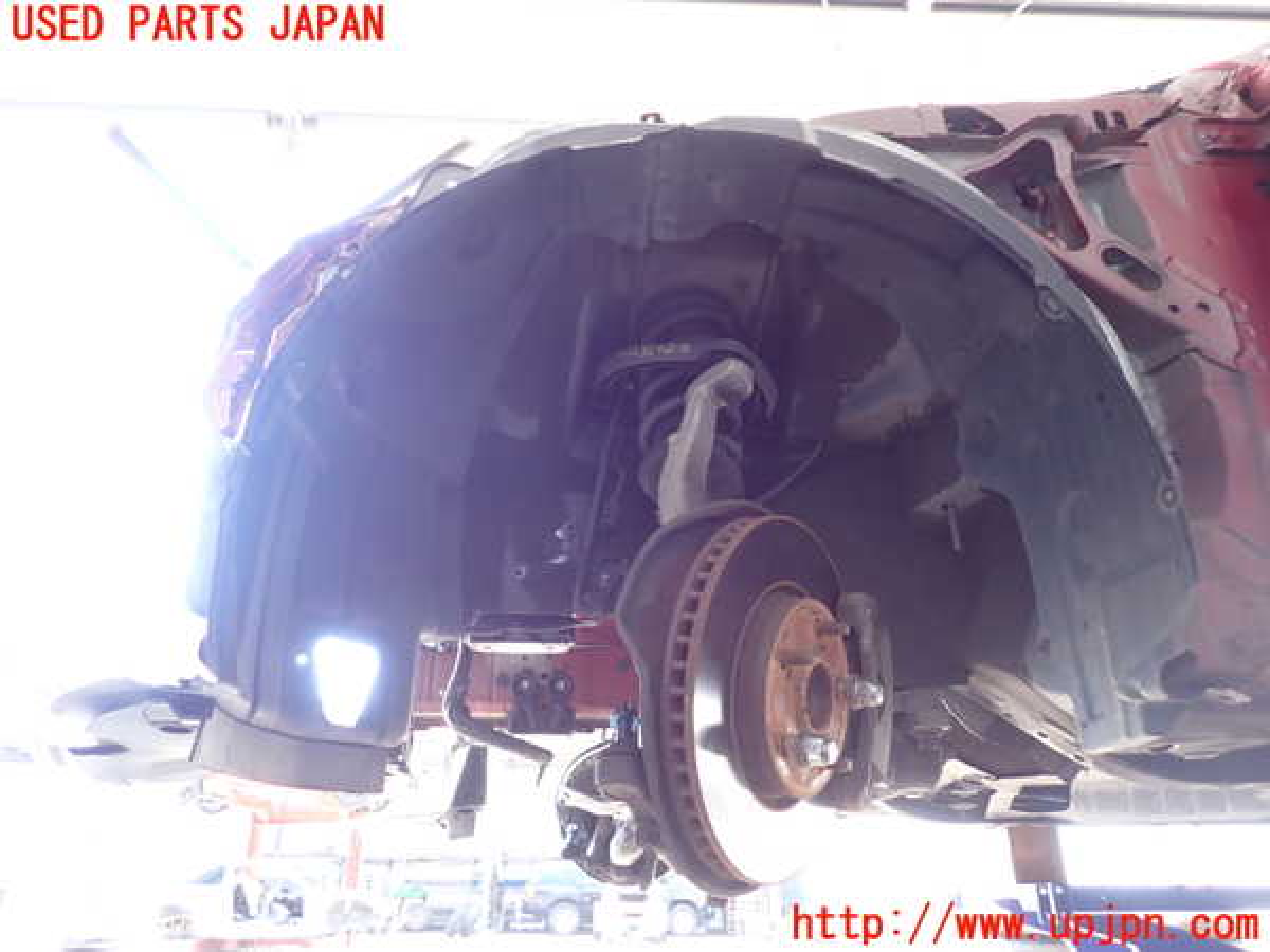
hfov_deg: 69.4
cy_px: 476
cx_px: 635
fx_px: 917
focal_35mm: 25
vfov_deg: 54.9
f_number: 2
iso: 200
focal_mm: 4.5
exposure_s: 1/60
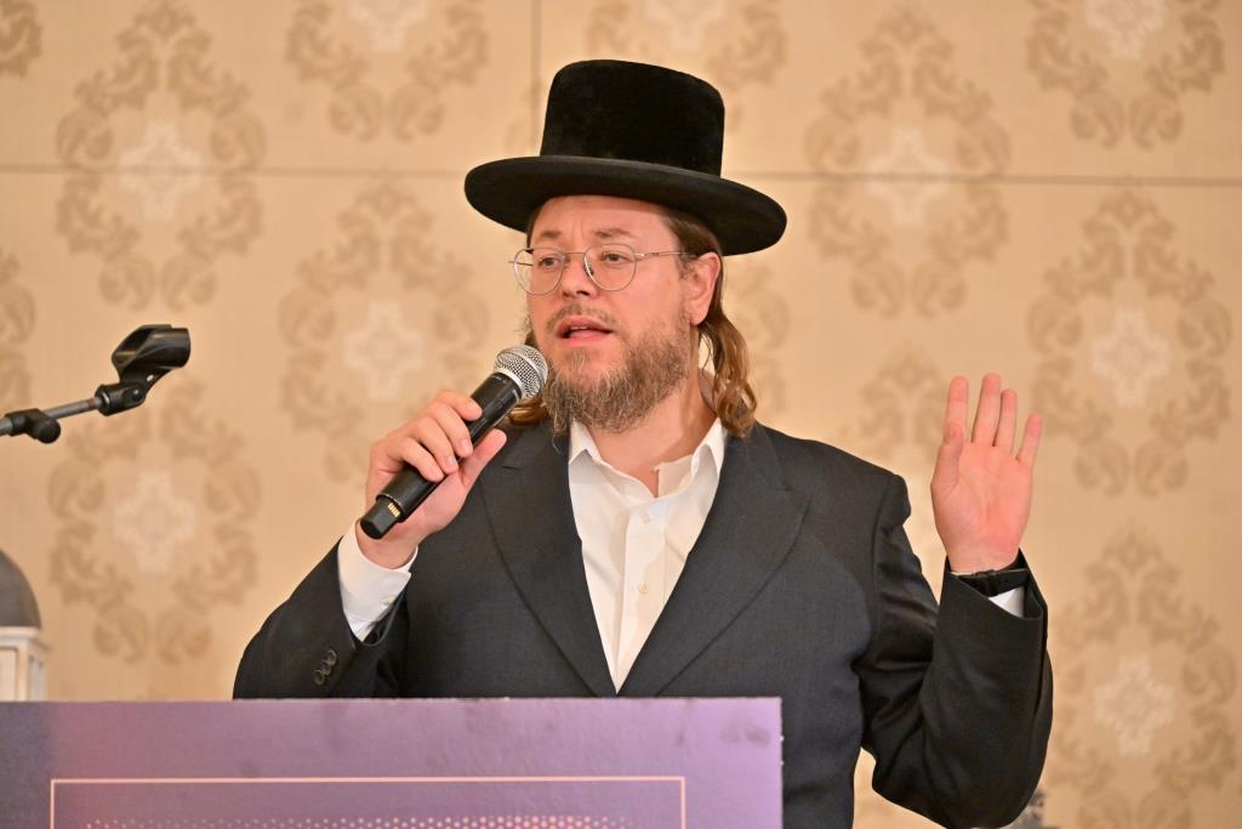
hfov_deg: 18.6
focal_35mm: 110
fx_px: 3795
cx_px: 621
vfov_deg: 12.5
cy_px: 414
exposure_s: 1/160
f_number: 4
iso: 2500
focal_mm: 110
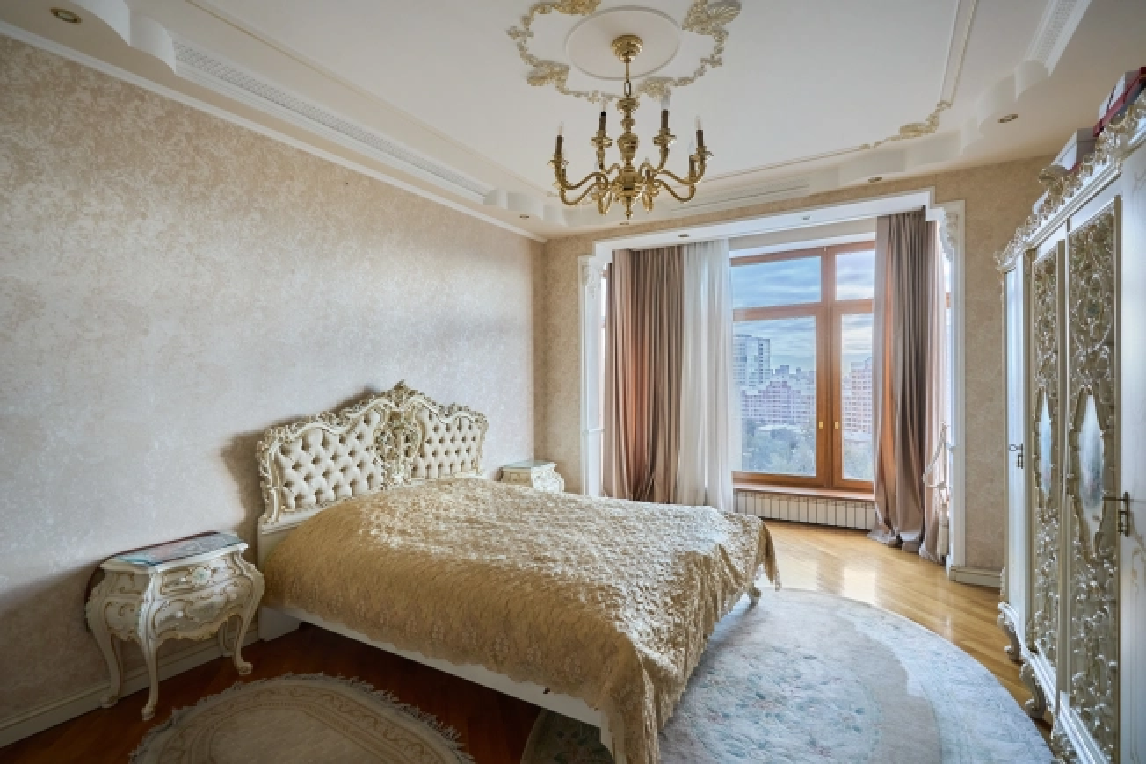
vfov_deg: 73.8
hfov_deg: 96.7
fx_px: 509
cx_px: 573
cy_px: 382
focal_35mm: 16
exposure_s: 1/100
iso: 800
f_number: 4
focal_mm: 16
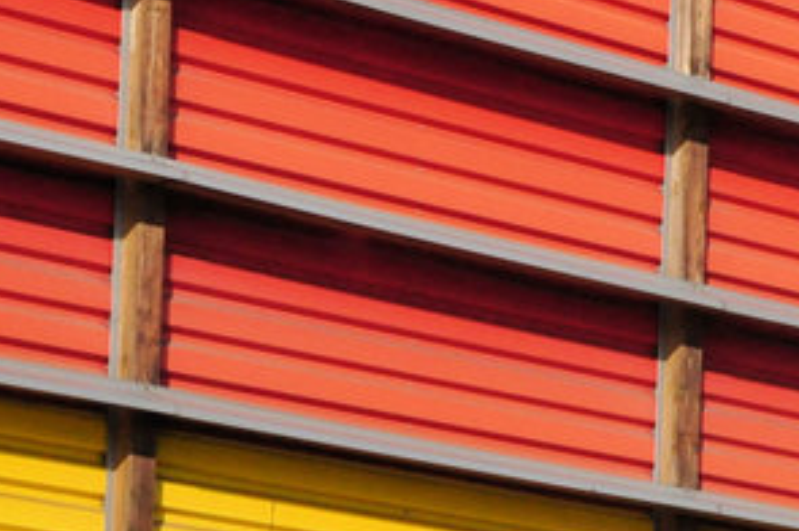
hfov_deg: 8.8
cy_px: 840
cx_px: 780
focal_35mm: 232
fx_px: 5143
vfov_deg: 5.8
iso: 800
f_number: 13
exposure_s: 1/640
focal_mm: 38
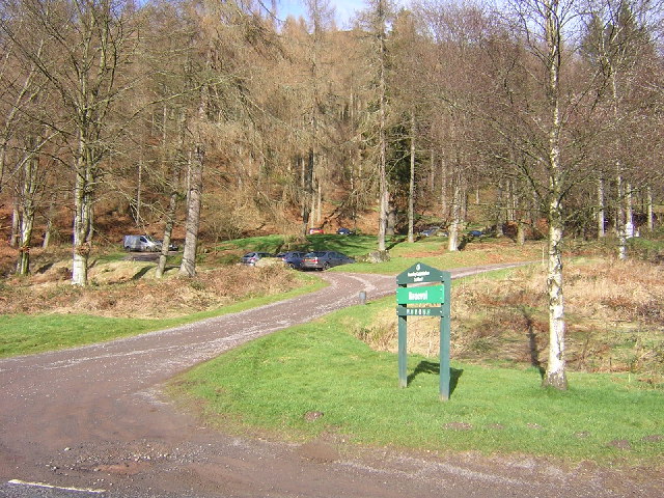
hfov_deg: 51.4
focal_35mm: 36
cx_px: 332
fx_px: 691
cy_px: 249
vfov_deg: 39.7
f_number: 5.2
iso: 100
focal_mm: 4.7
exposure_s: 1/160
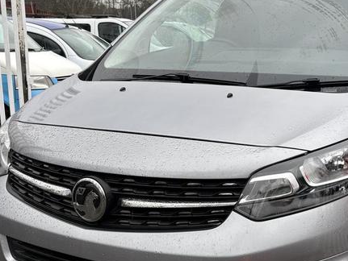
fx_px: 543
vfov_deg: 27.0
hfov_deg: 34.9
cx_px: 251
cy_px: 163
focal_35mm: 54
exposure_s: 1/303
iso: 40
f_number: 1.6
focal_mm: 5.96
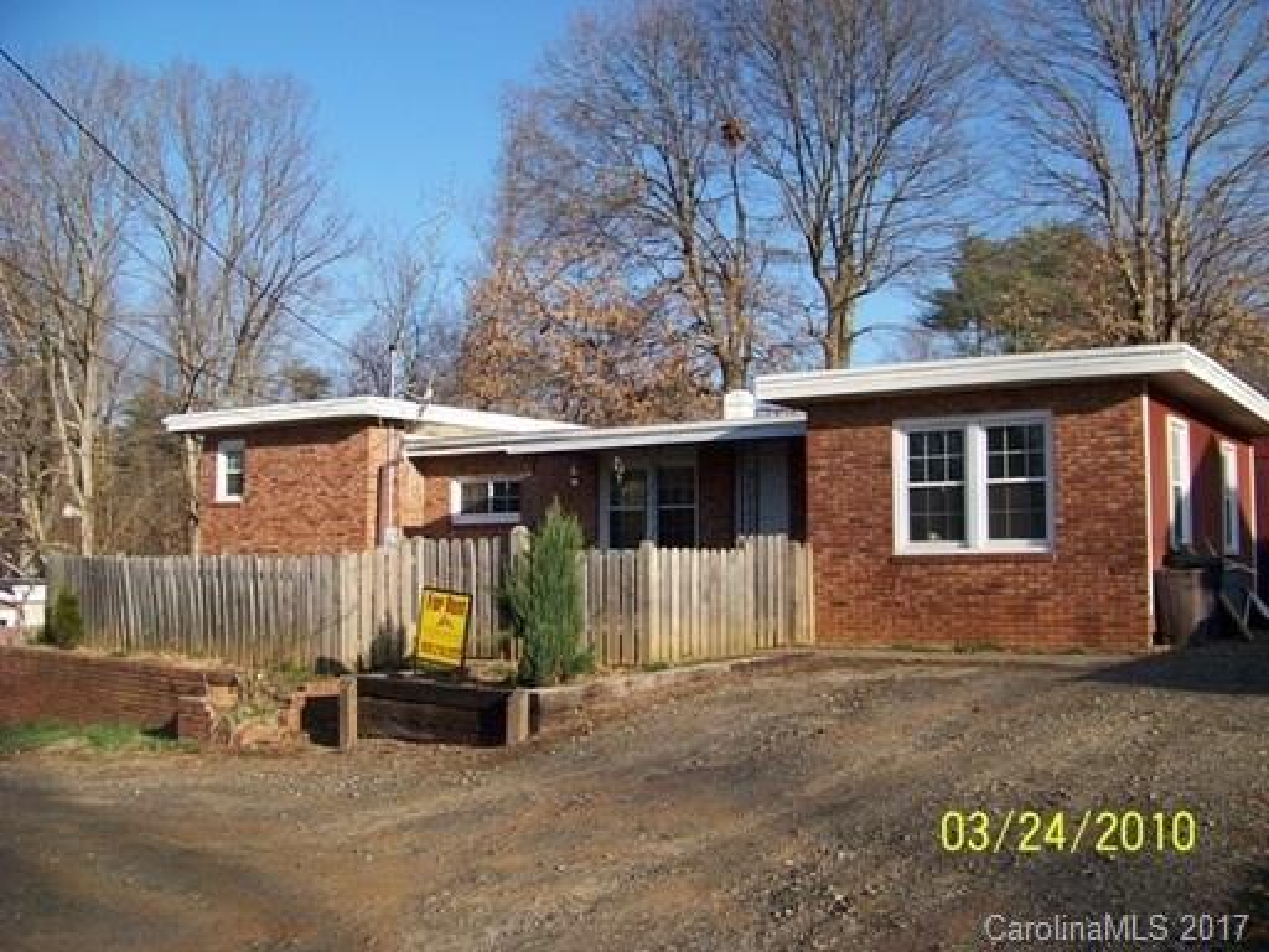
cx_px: 634
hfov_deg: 51.4
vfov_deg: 39.7
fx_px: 1320
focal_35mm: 36
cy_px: 476
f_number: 2.8
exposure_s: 1/800
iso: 64
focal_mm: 5.85
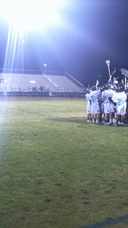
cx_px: 120
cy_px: 131
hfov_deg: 20.9
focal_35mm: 56
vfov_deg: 37.1
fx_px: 338
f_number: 2.8
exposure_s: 1/15
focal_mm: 3.85
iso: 200
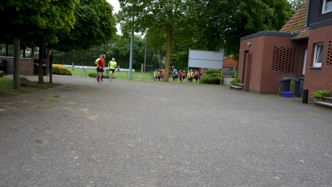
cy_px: 98
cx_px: 167
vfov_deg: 33.7
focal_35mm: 35
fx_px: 308
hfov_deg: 56.6
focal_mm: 22
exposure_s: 1/640
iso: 800
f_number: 3.8
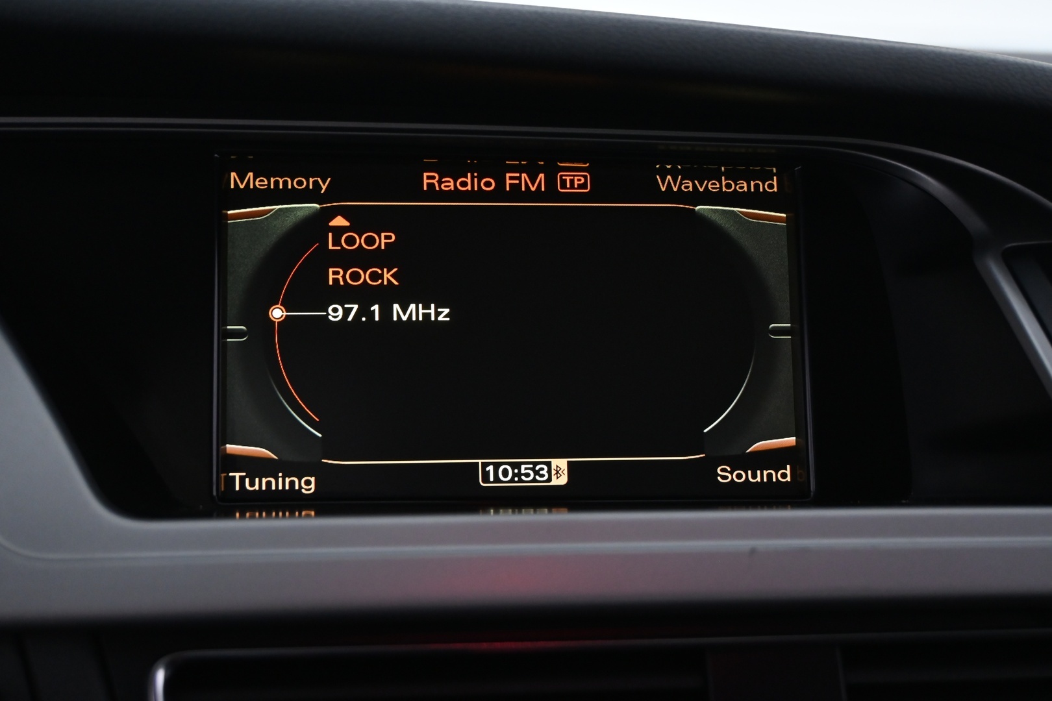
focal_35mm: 52
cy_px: 350
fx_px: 1534
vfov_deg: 25.8
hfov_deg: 37.9
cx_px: 526
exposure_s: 1/25
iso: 1100
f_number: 5.3
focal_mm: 35
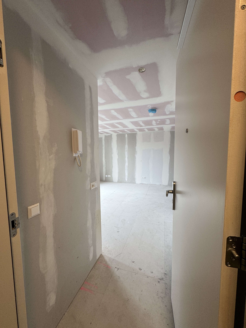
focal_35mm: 14
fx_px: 133
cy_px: 164
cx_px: 123
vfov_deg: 102.1
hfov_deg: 85.7
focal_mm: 2.22
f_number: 2.2
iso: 80
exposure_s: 1/83
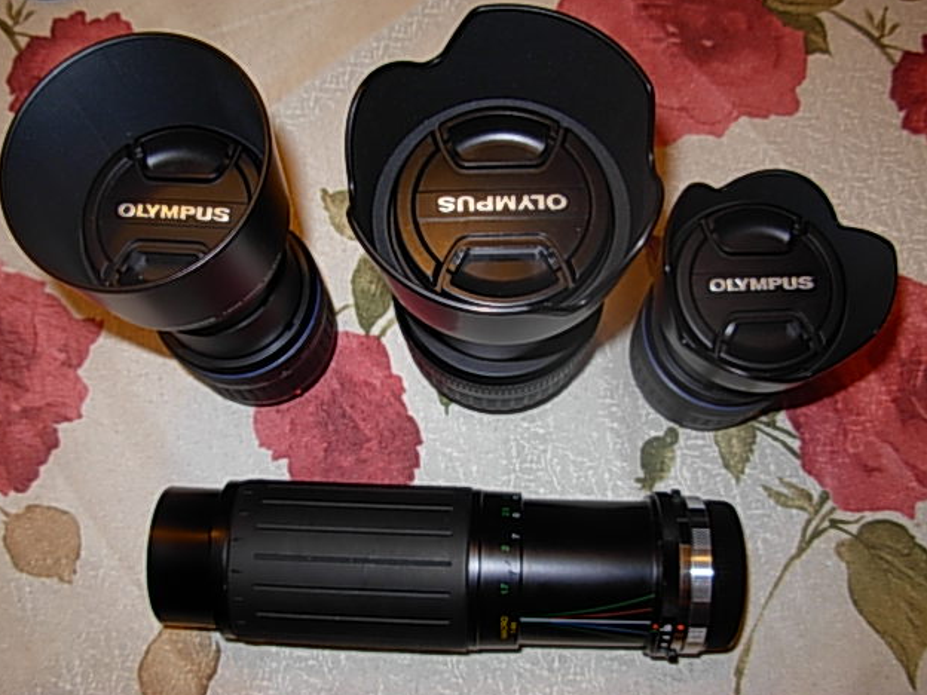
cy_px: 348
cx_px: 453
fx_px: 1044
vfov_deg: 36.8
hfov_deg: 47.9
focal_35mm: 39
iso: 79
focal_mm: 6.3
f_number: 2.9
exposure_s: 1/22.6
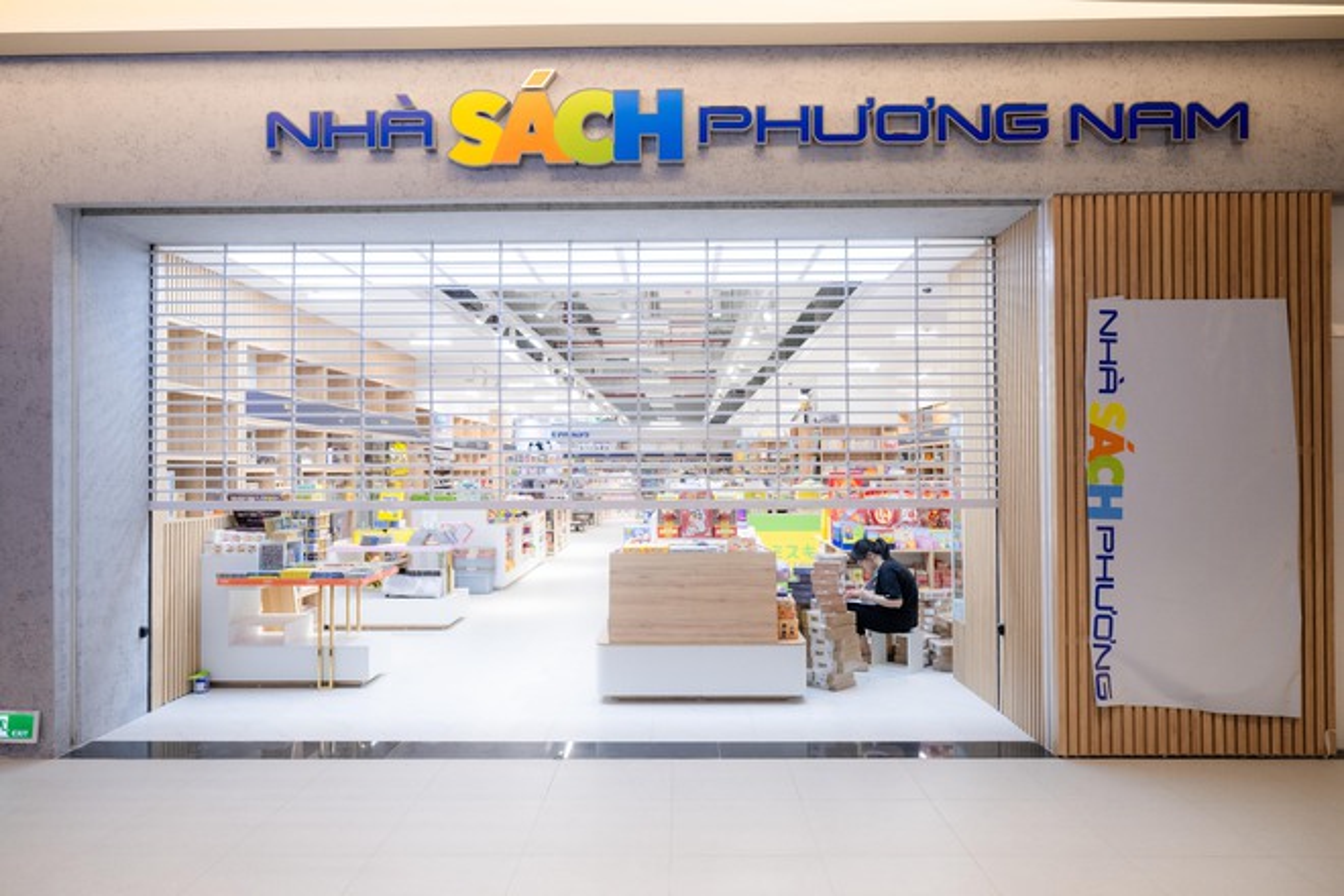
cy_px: 448
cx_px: 672
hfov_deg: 73.7
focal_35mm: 24
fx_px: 896
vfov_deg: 53.1
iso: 1250
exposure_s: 1/320
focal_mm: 24
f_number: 3.5
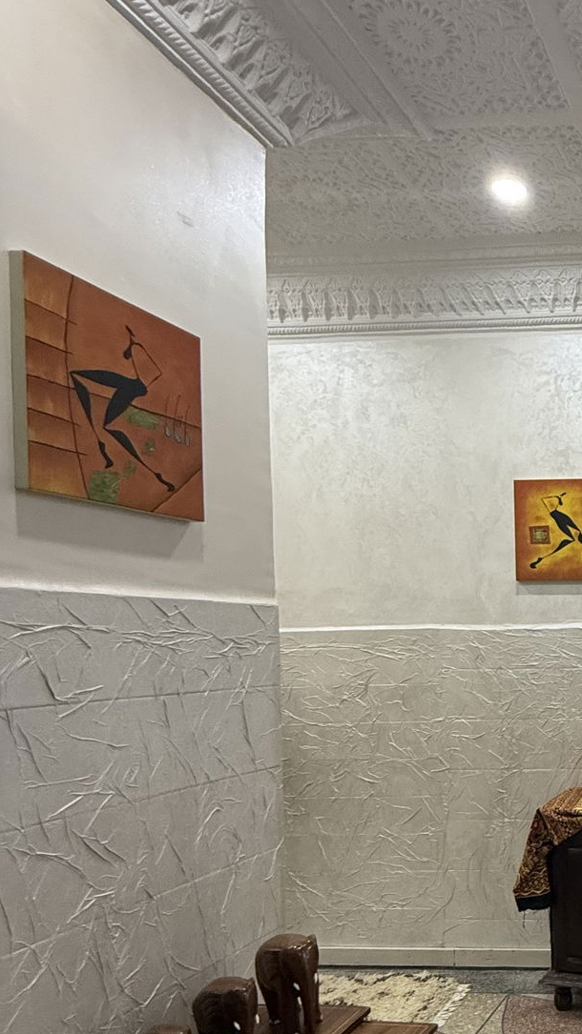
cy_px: 662
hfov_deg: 30.6
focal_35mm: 30
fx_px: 823
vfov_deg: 63.2
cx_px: 758
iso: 320
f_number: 2.2
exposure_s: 1/100
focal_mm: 2.22
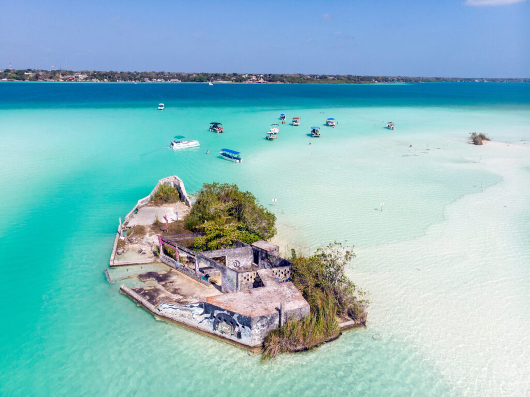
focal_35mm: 24
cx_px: 265
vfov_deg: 56.8
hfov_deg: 71.6
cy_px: 198
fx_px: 367
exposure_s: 1/2000
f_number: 2.8
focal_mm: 4.5
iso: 100
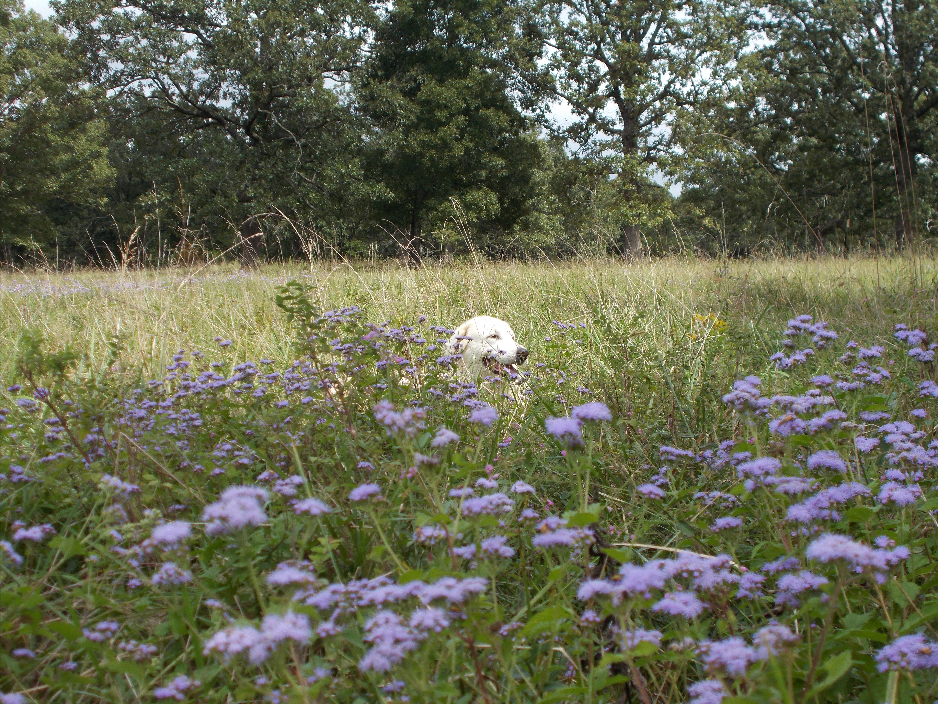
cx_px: 469
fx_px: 1355
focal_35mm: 50
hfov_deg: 38.2
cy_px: 352
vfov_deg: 29.1
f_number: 4.5
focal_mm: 9
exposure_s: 1/400
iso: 80
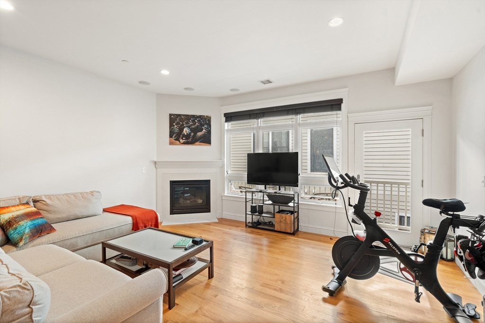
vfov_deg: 73.8
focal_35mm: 16
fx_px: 216
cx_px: 242
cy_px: 162
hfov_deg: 96.7
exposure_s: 1/2.5
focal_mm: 16
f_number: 7.1
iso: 320
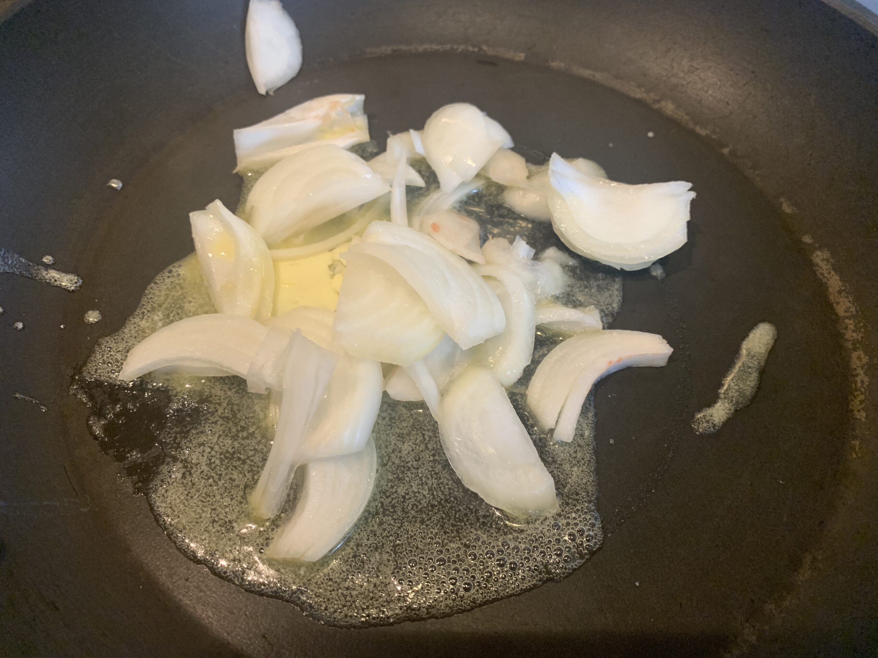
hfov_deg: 67.3
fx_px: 659
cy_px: 329
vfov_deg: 53.1
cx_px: 439
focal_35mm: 26
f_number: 1.8
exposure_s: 1/50
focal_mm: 4.25
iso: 200
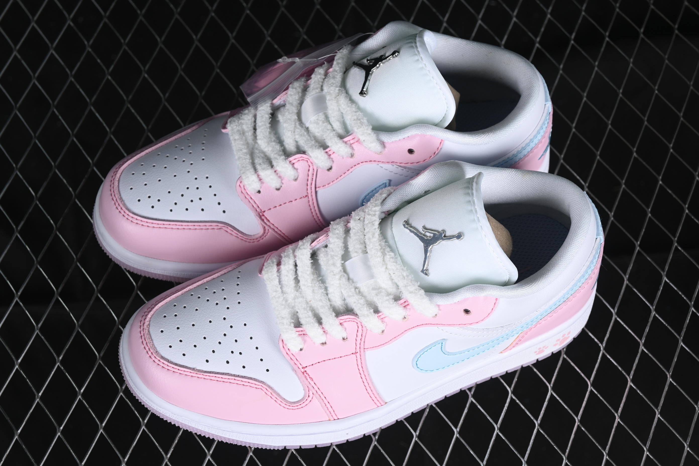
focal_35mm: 75
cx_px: 350
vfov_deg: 18.2
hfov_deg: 27.0
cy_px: 233
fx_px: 1456
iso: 160
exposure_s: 1/100
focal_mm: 50
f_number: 7.1
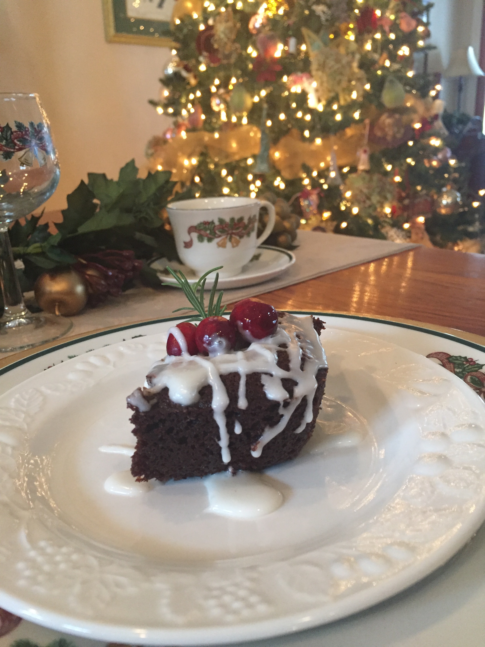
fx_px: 542
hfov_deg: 48.2
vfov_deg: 61.7
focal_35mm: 29
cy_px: 324
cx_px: 242
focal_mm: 4.15
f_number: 2.2
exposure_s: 1/30
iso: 250
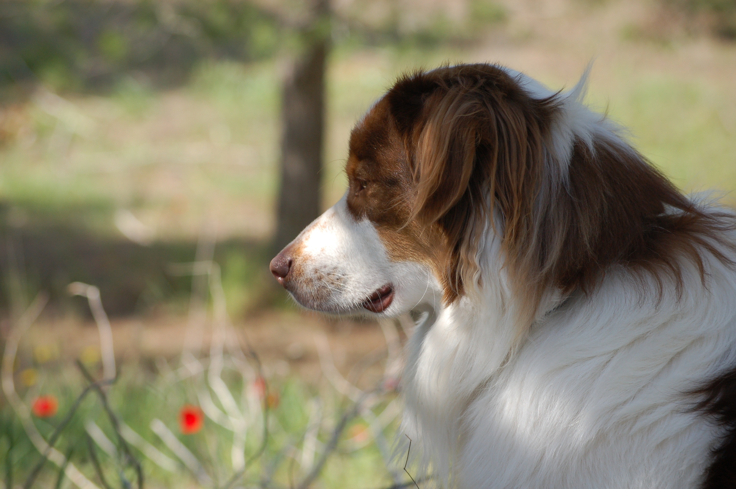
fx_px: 2911
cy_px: 244
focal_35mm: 142
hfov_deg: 14.4
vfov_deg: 9.6
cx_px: 368
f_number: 5.6
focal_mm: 95
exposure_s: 1/500
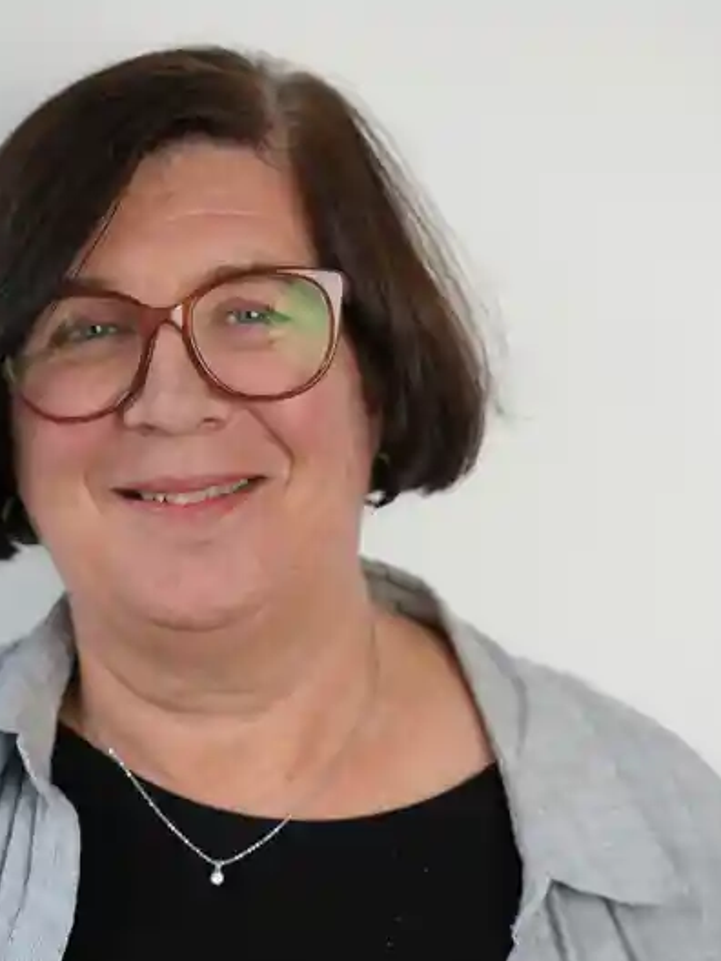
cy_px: 483
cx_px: 189
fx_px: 2833
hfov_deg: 14.5
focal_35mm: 102
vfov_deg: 19.3
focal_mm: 70
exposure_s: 1/160
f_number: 4
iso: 320
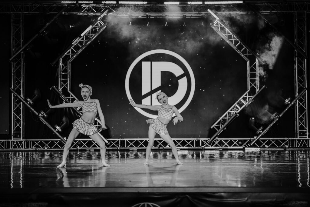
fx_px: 603
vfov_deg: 19.5
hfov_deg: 28.8
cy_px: 104
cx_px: 155
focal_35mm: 70
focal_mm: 70
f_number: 2.8
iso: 6400
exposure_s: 1/800
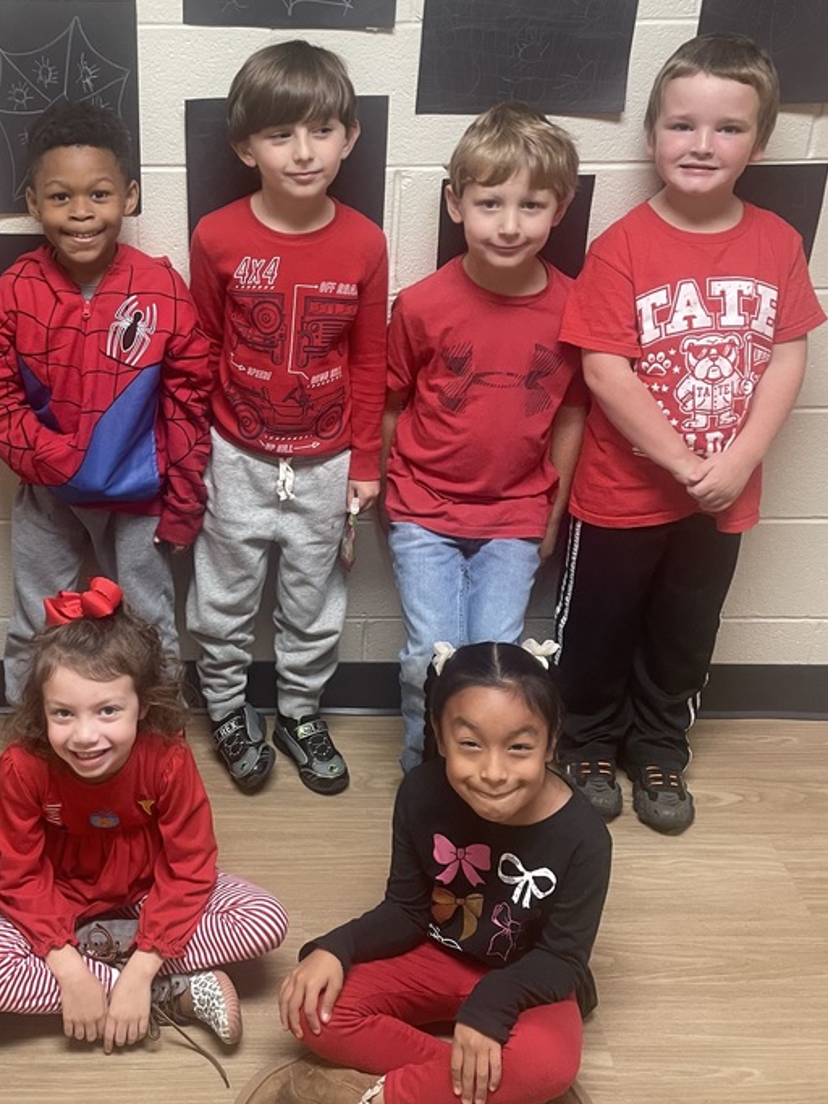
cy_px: 520
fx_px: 1244
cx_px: 233
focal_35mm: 39
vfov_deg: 47.8
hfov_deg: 36.2
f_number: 1.6
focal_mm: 4.2
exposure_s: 1/60
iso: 200
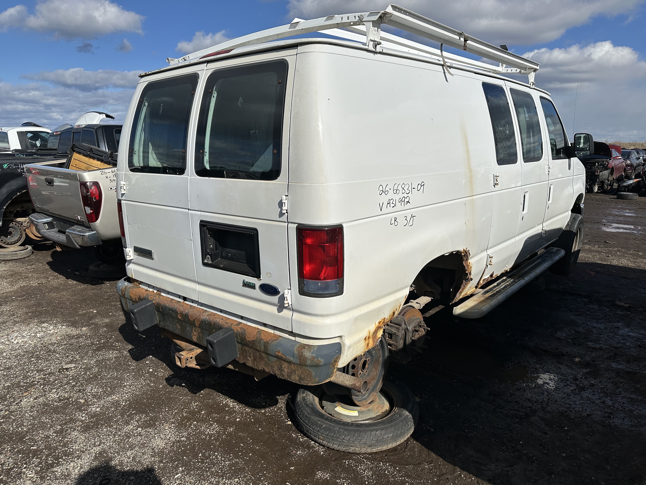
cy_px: 242
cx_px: 323
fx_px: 448
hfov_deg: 71.6
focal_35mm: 24
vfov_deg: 56.8
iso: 80
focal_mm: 6.86
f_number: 1.78
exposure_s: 1/12048
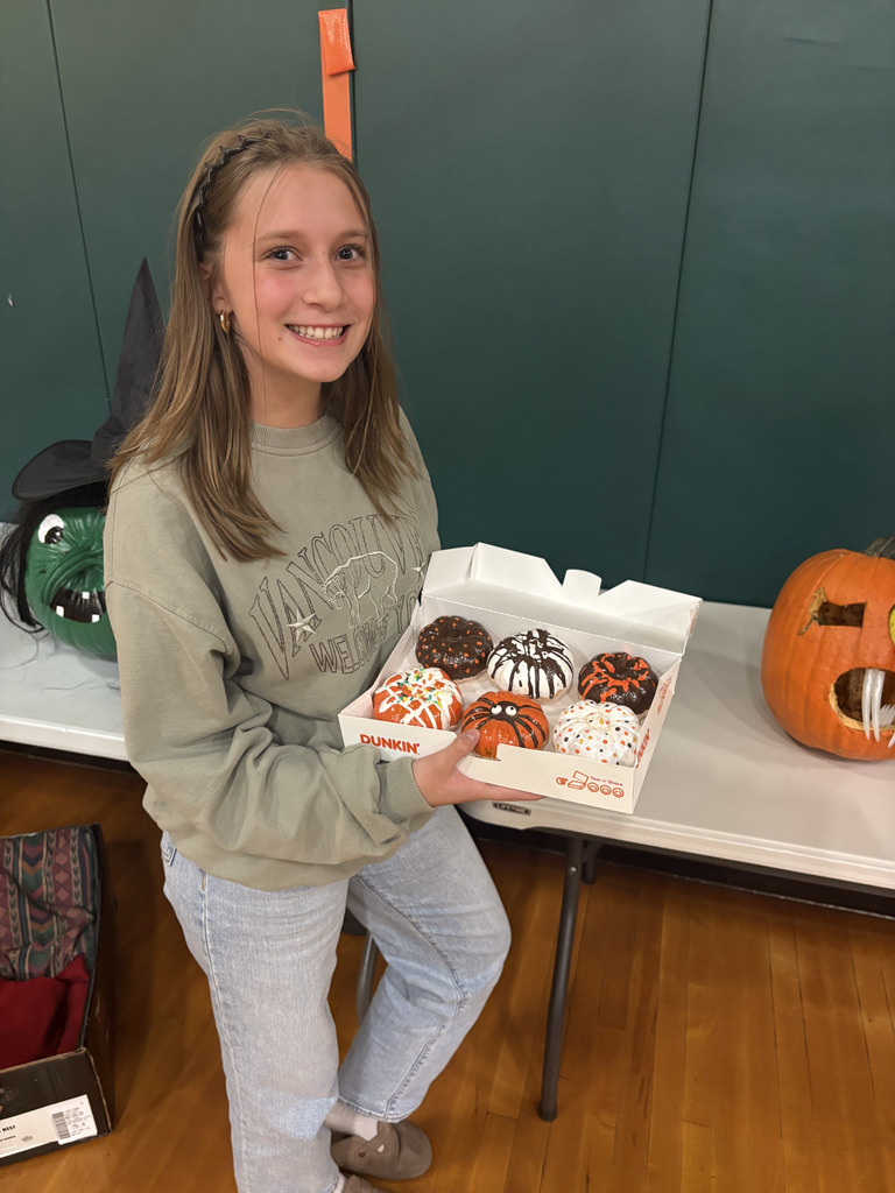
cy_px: 596
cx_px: 448
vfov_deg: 67.3
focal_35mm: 26
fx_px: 896
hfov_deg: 53.1
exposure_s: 1/60
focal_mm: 5.96
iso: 320
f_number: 1.6
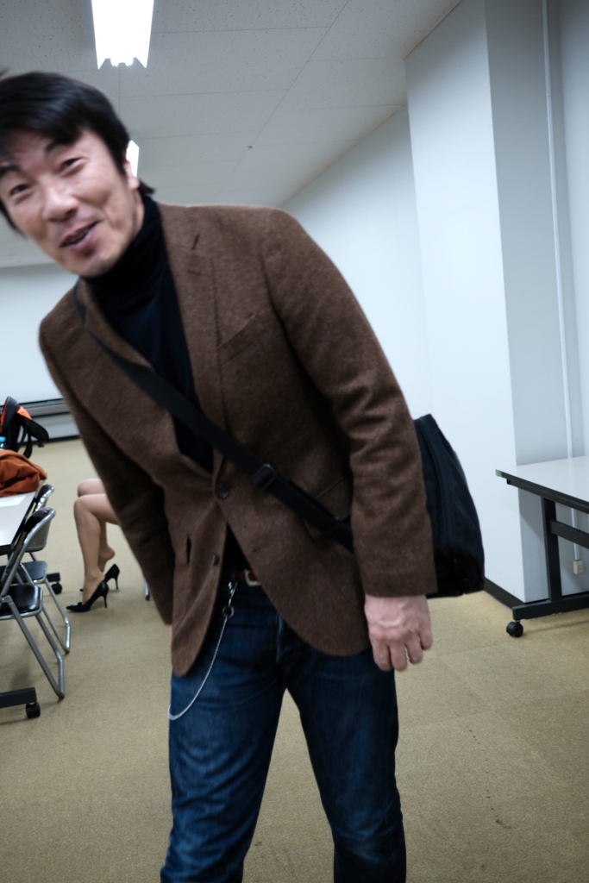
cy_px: 442
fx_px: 859
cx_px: 294
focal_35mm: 35
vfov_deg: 54.4
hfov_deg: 37.9
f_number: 2
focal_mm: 23
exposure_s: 1/70
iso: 200
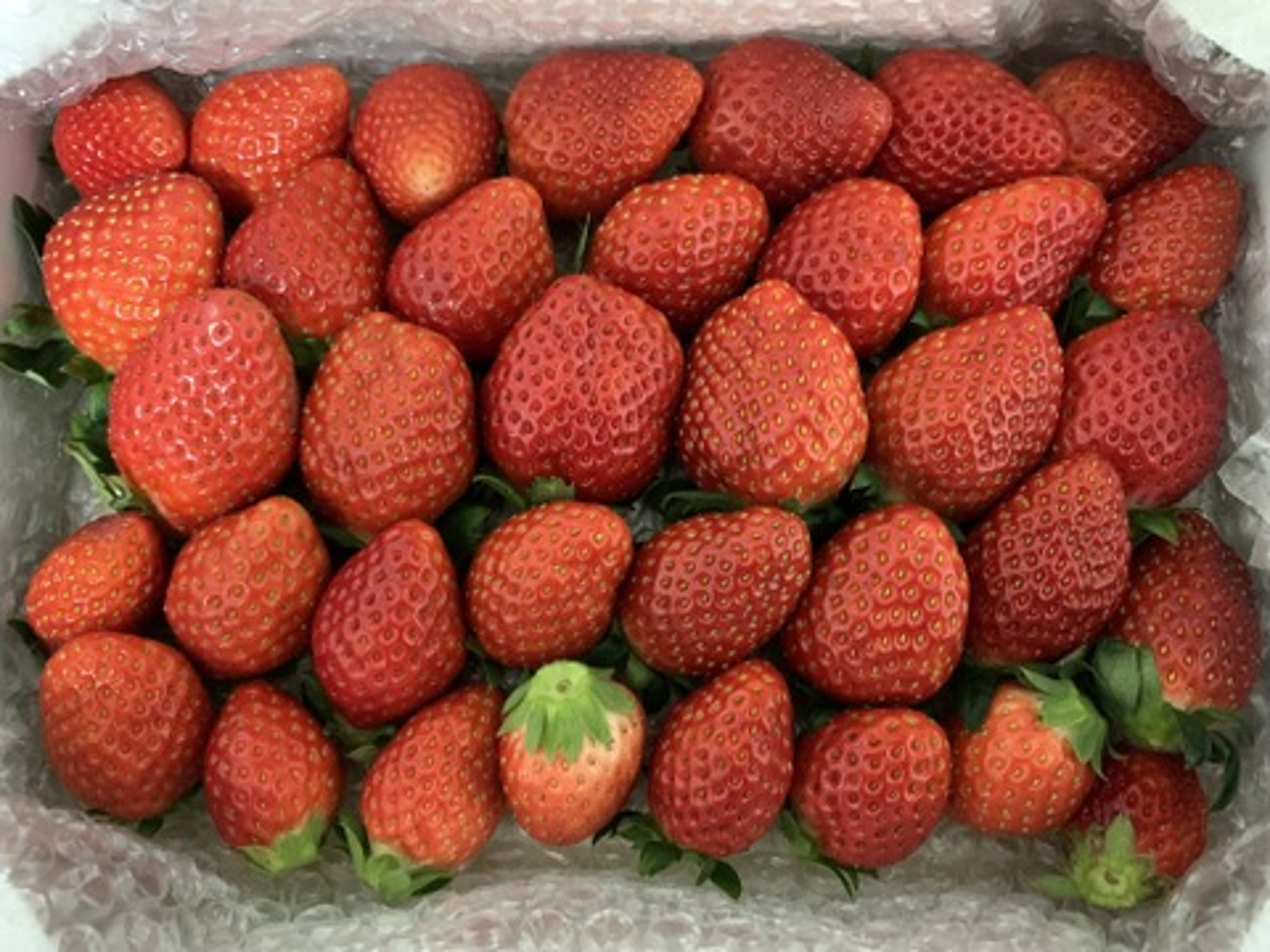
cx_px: 635
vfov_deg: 53.1
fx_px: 954
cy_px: 476
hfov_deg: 67.3
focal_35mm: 26
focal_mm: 4.25
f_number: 1.8
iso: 640
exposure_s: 1/30
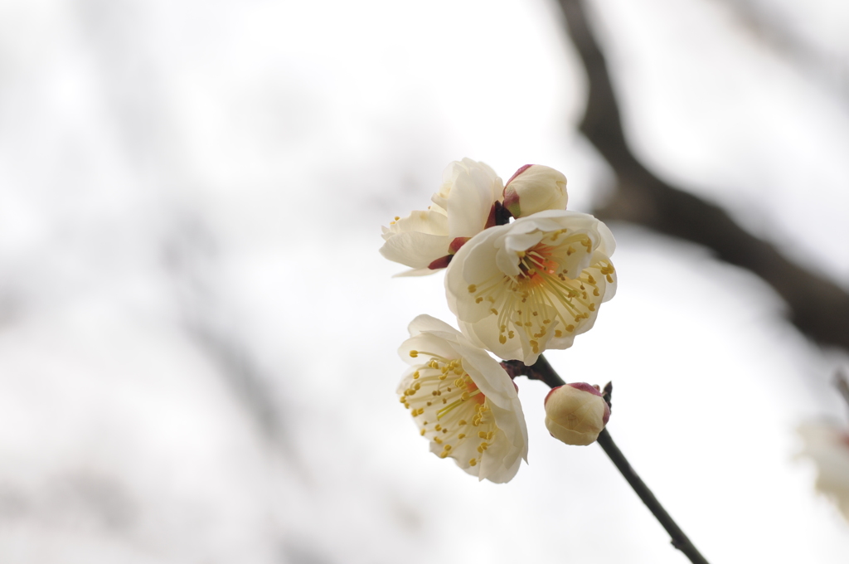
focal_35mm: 135
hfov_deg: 15.2
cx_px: 424
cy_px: 282
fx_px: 3180
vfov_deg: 10.1
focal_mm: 90
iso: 200
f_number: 8
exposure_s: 1/320
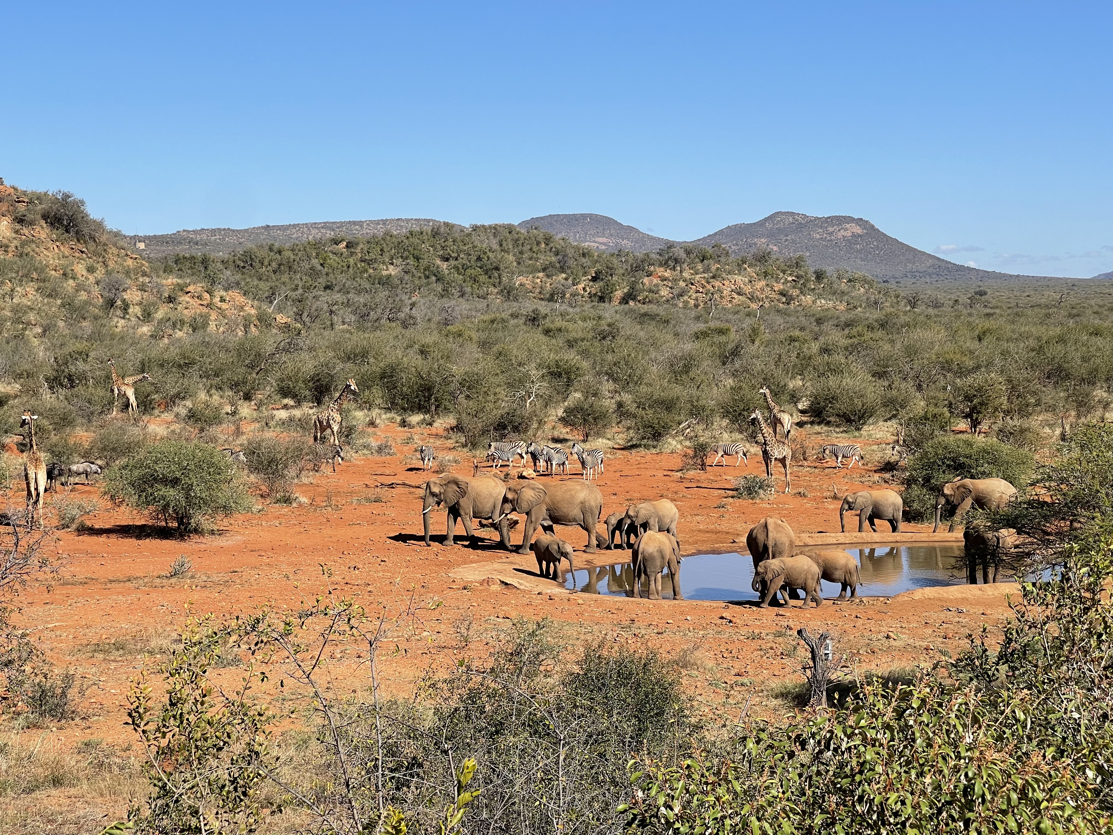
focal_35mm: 64
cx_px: 556
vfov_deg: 22.9
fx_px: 2058
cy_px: 418
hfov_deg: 30.3
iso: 20
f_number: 2.2
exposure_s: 1/1277
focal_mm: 7.5
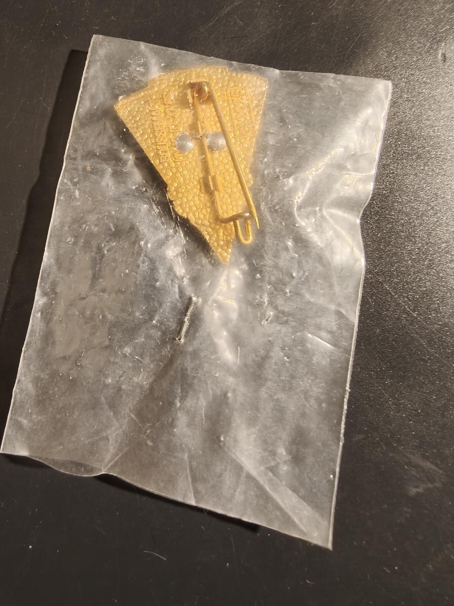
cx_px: 227
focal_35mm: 23
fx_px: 402
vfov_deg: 73.9
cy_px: 303
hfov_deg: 58.9
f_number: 2
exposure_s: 1/50
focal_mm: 2.32
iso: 200
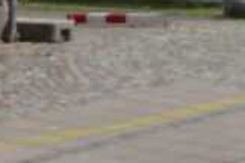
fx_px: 1749
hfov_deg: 7.6
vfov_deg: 5.0
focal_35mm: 257
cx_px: 549
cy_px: -380
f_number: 5
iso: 100
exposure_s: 1/800
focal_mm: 8.2
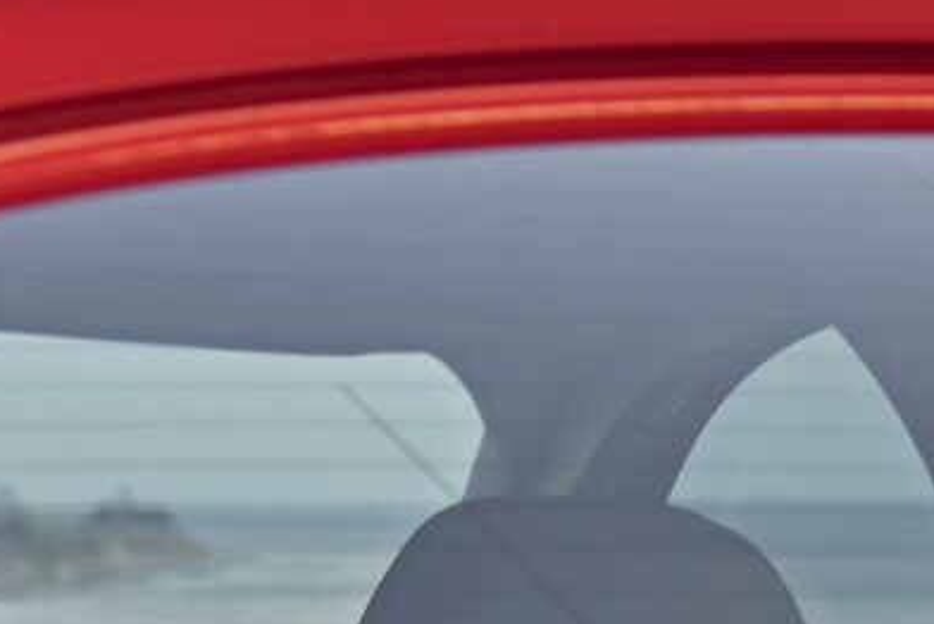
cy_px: 1937
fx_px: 6439
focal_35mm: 248
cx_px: 1930
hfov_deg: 7.9
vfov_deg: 5.2
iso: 64
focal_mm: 38
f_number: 5
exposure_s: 1/2.5
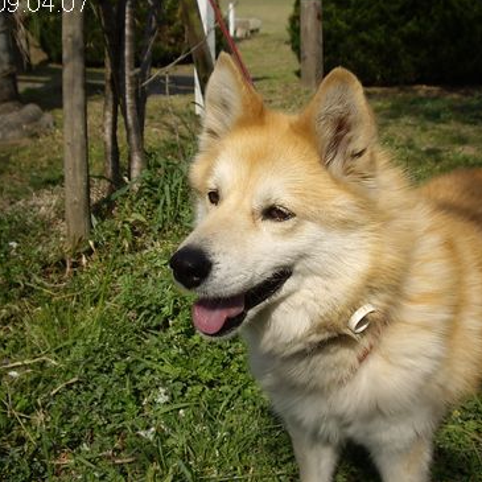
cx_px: 276
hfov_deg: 36.7
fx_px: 725
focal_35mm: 46
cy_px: 236
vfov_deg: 36.8
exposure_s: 1/160
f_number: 8
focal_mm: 7.9
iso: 64
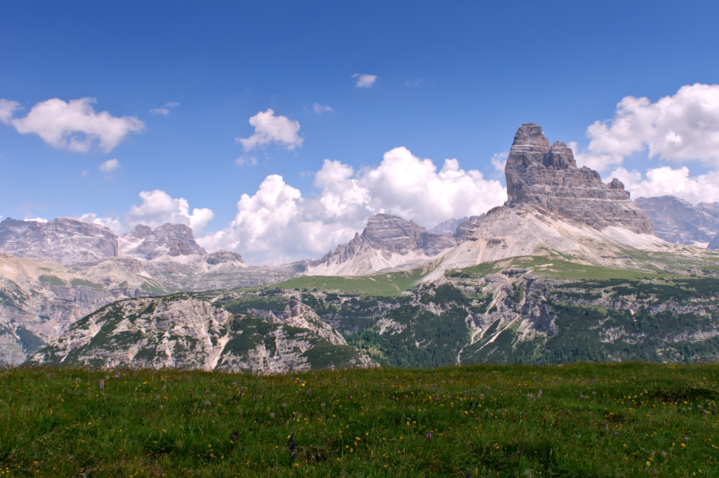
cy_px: 239
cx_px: 360
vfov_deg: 36.8
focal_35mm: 36
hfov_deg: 53.2
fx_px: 718
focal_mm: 24
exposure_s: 1/500
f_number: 11
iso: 200
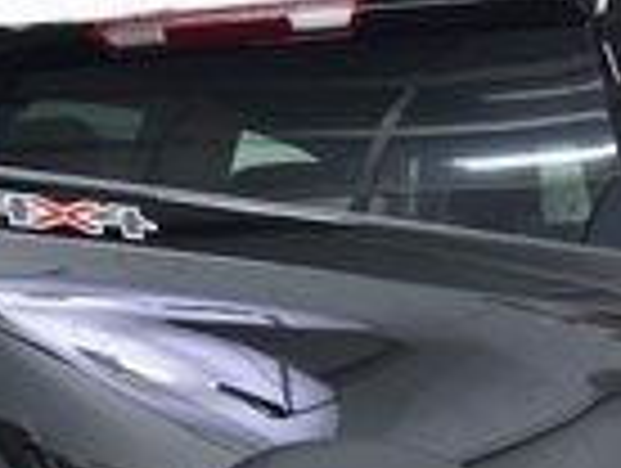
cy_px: 596
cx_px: 130
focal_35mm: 240
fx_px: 4313
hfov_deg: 8.2
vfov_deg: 6.2
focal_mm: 36
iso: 720
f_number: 6.3
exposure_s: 1/15
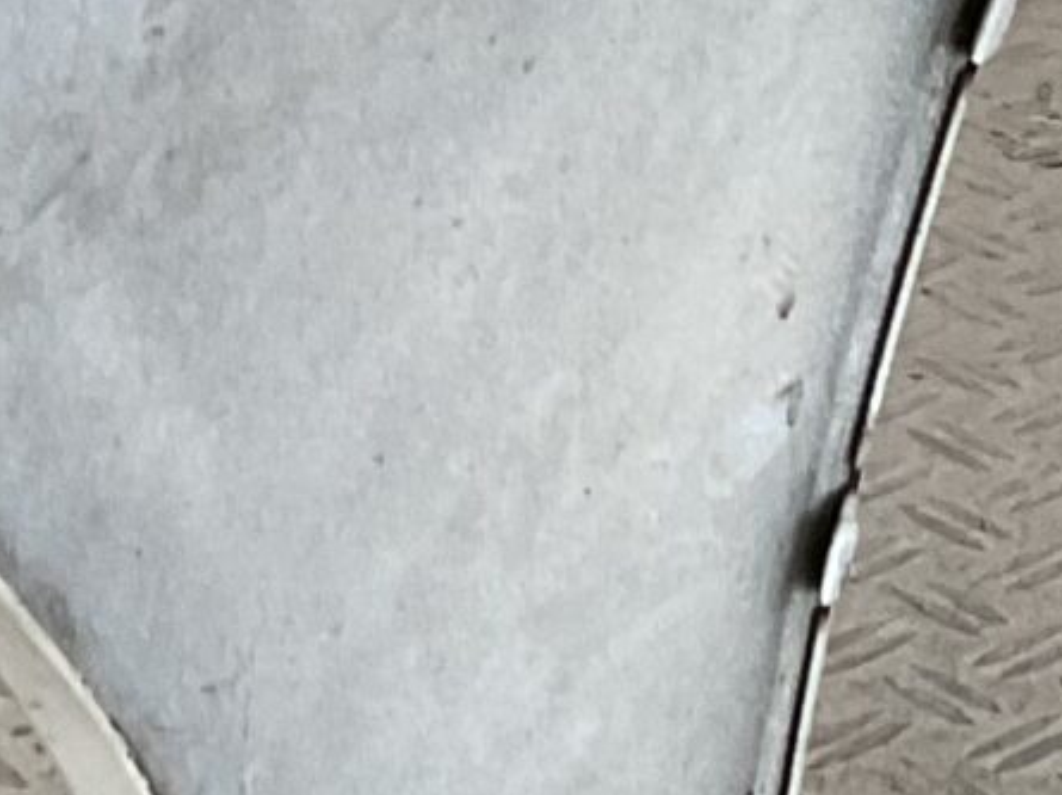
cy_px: 609
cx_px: 2358
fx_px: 5119
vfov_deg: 8.9
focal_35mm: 167
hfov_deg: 10.5
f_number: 1.8
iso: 64
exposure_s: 1/60
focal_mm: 3
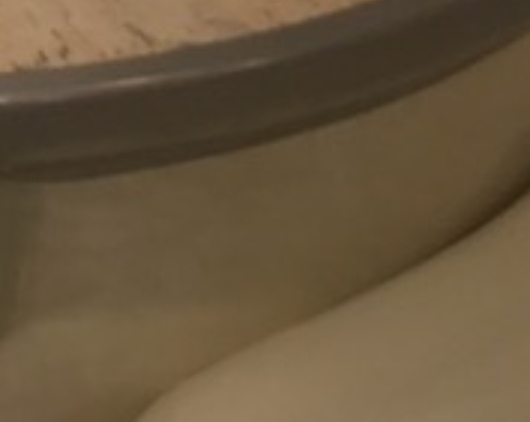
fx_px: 2506
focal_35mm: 160
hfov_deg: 10.2
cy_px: -600
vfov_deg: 8.7
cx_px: -805
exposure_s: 1/30
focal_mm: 4.15
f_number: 2.2
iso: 160
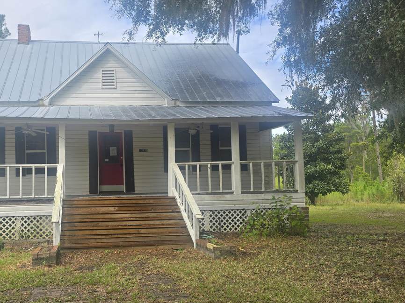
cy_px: 171
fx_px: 398
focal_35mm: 34
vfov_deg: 41.7
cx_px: 127
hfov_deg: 52.7
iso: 12
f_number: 1.7
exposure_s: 1/416
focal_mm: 6.3
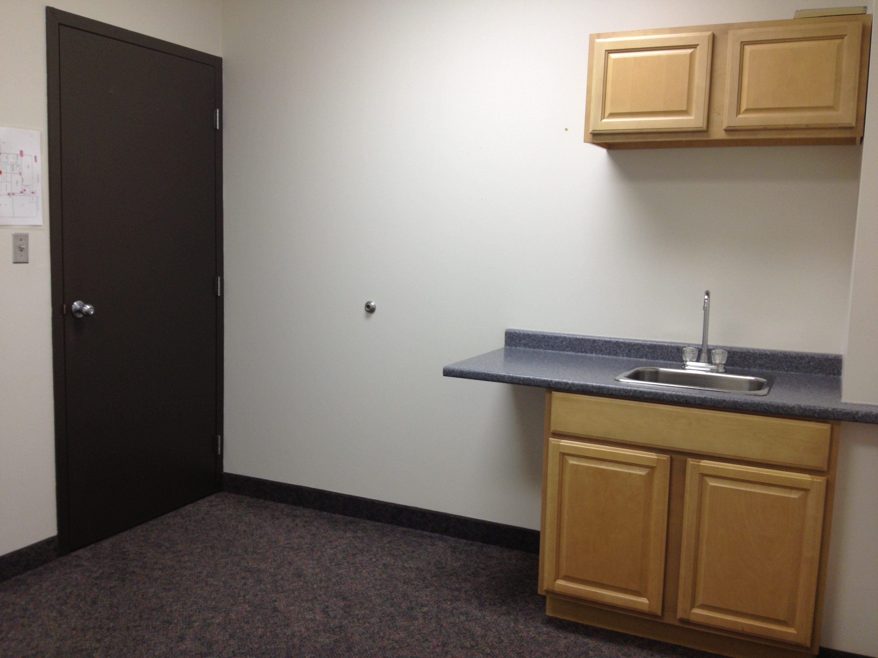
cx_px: 439
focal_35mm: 35
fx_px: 888
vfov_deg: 40.7
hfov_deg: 52.6
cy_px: 329
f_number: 2.4
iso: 50
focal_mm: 4.28
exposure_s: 1/24
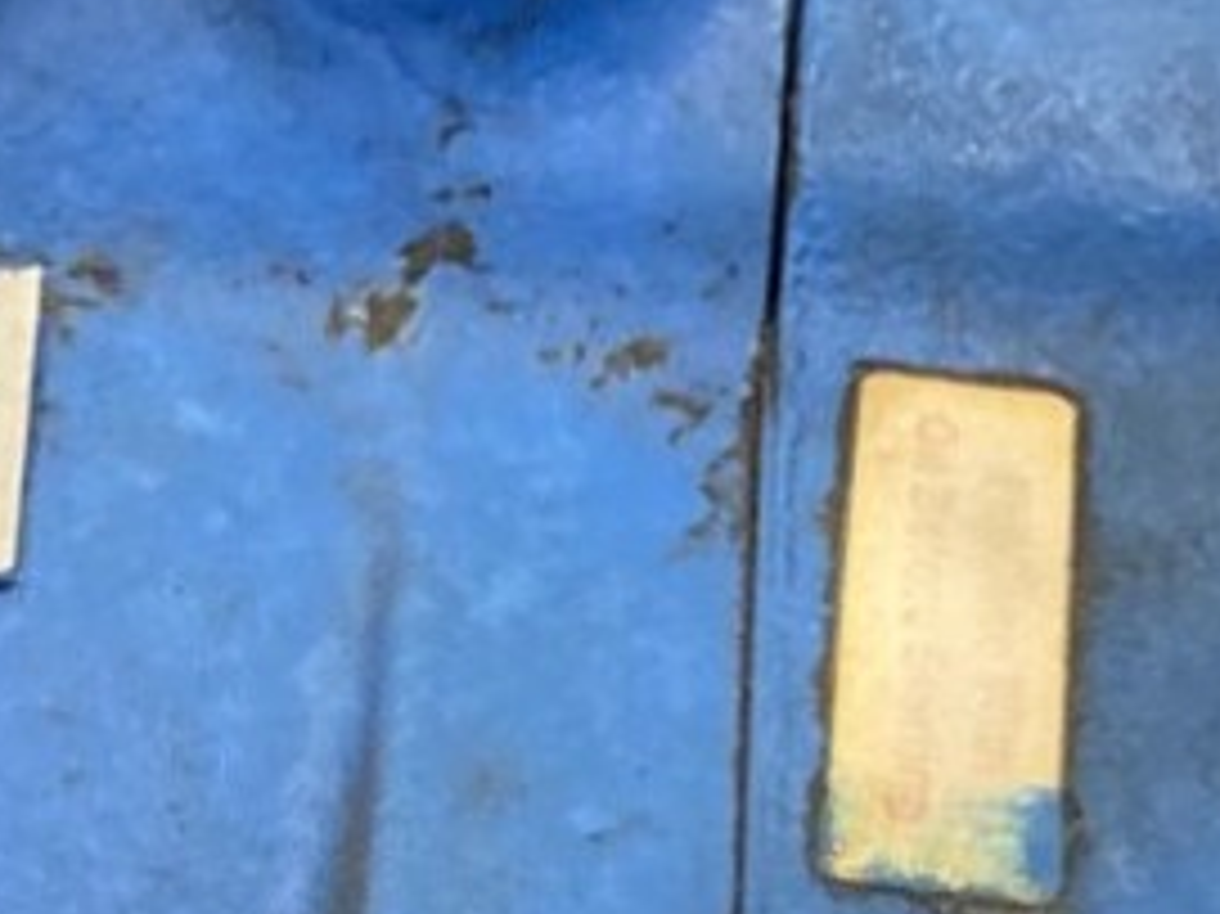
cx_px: 70
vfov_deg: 9.8
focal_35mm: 147
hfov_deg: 13.3
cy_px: 1274
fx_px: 5179
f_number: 1.8
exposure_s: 1/30
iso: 400
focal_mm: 3.99
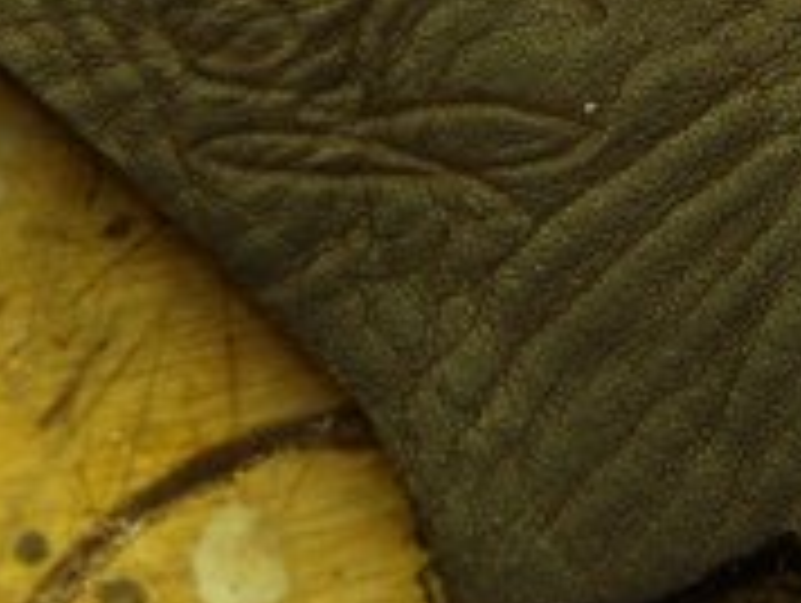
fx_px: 3476
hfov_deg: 12.9
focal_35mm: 150
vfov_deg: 9.9
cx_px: 860
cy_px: 248
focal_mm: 6.4
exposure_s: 1/30.3
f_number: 3.5
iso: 64
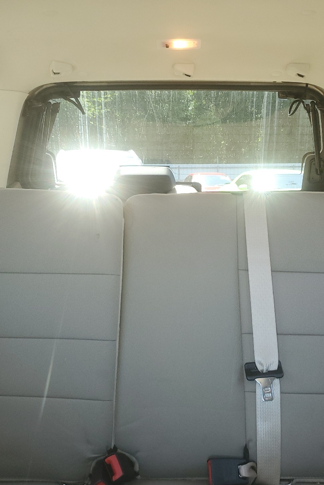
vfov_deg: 51.9
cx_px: 174
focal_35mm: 37
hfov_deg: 35.9
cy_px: 239
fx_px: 499
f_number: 1.5
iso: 99
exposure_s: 1/120
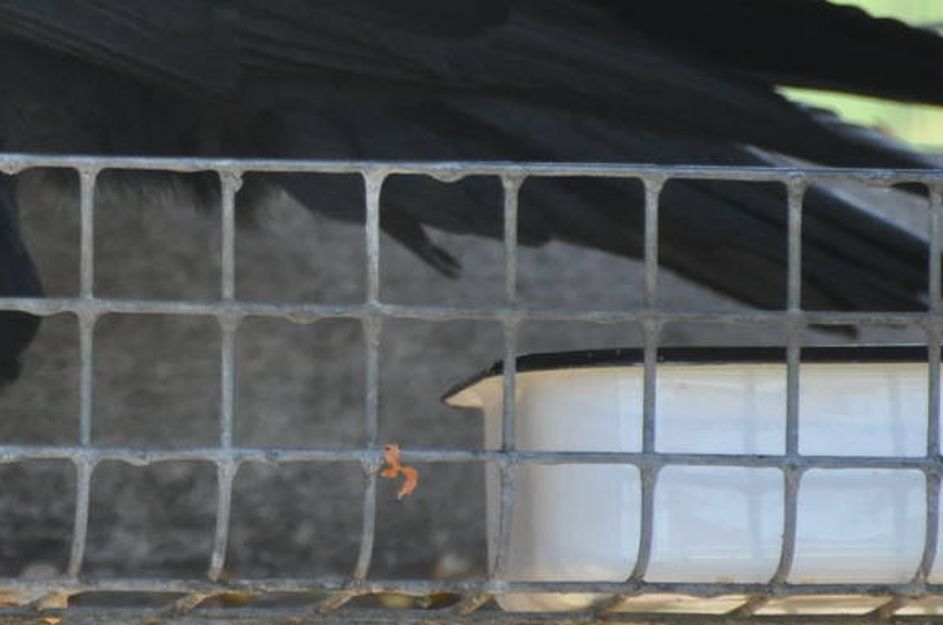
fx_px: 24948
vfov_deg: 1.4
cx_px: -225
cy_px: -126
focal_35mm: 954
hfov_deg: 2.2
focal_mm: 230
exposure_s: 1/500
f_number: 5.3
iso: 1000
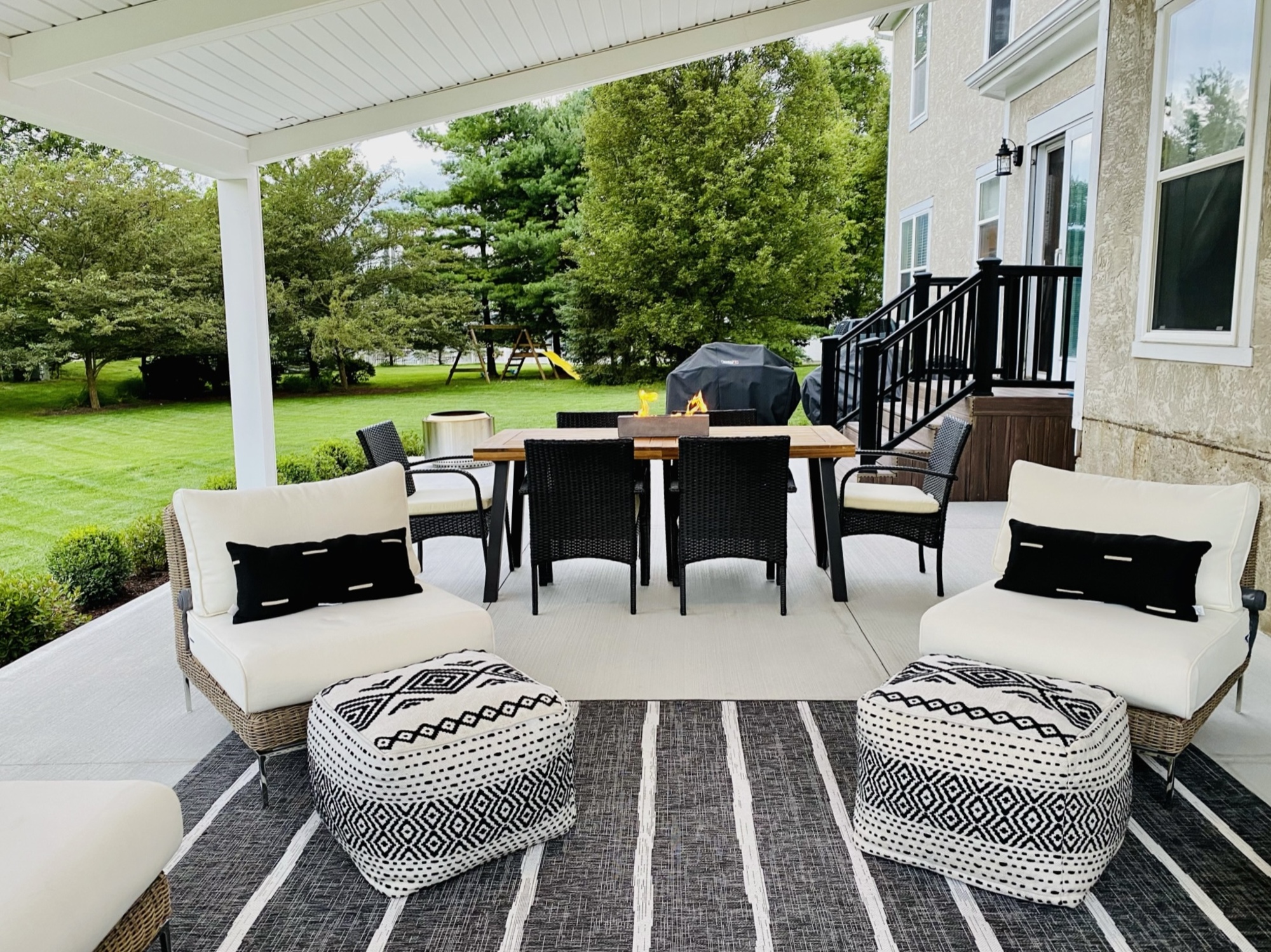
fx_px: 954
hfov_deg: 67.3
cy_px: 476
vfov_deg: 53.0
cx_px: 636
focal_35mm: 26
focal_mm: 4.25
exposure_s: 1/60
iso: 100
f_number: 1.8
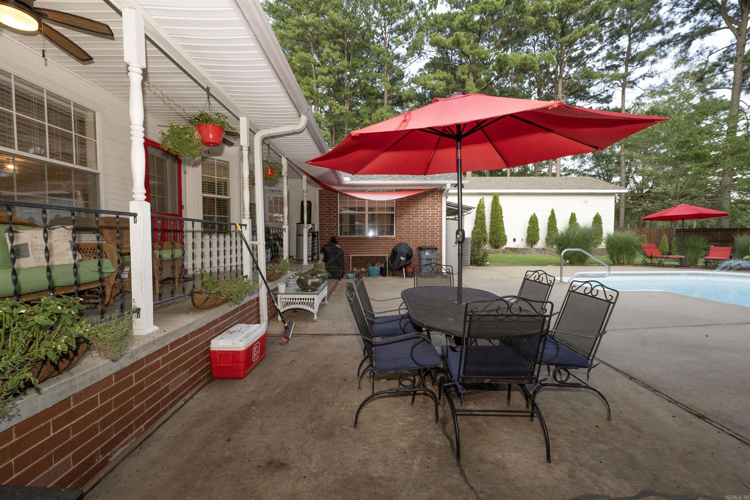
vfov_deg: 81.2
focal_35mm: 14
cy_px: 250
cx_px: 375
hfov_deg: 104.3
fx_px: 292
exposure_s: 1/200
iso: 1250
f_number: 8
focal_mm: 14
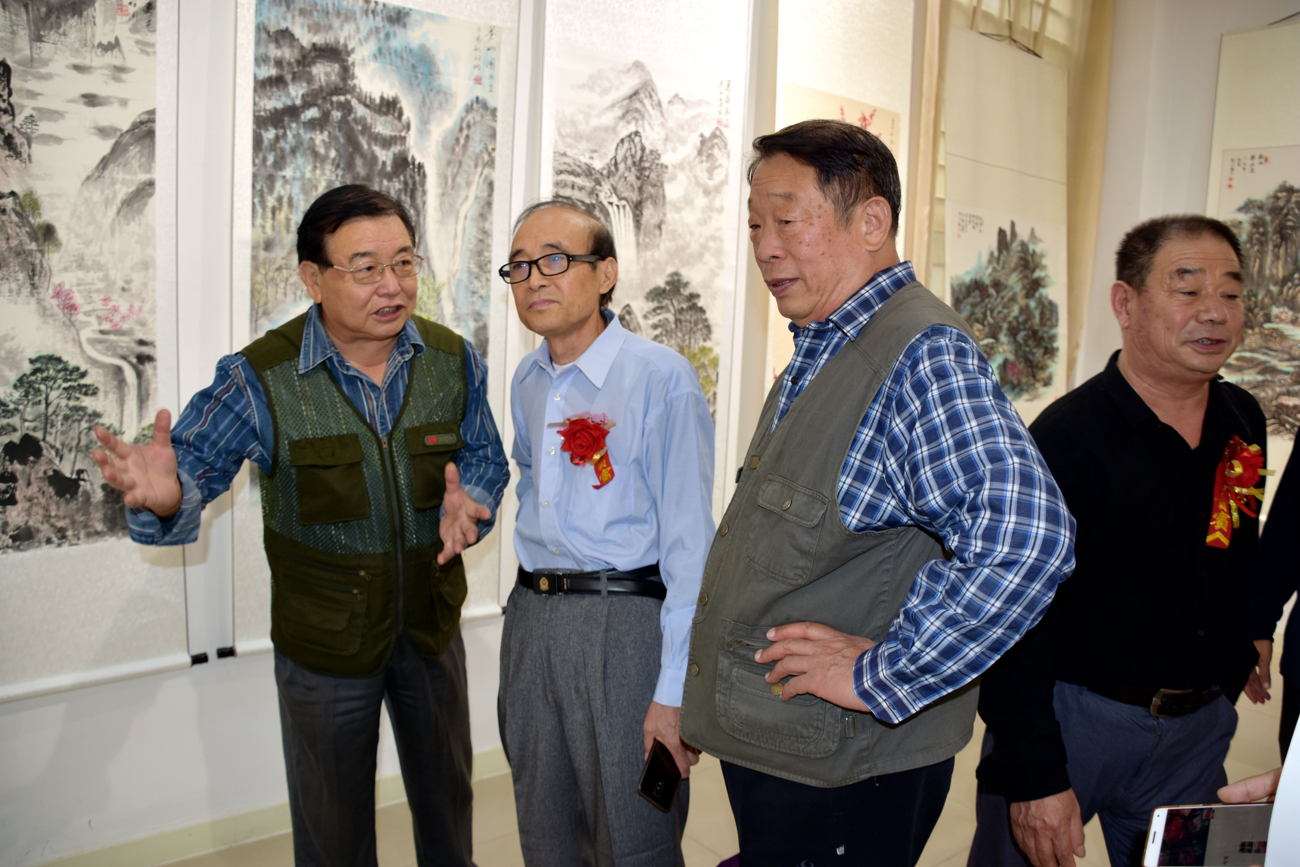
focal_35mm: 27
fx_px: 975
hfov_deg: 67.4
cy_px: 434
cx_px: 650
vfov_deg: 47.9
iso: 250
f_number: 3.5
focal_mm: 18
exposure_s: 1/125
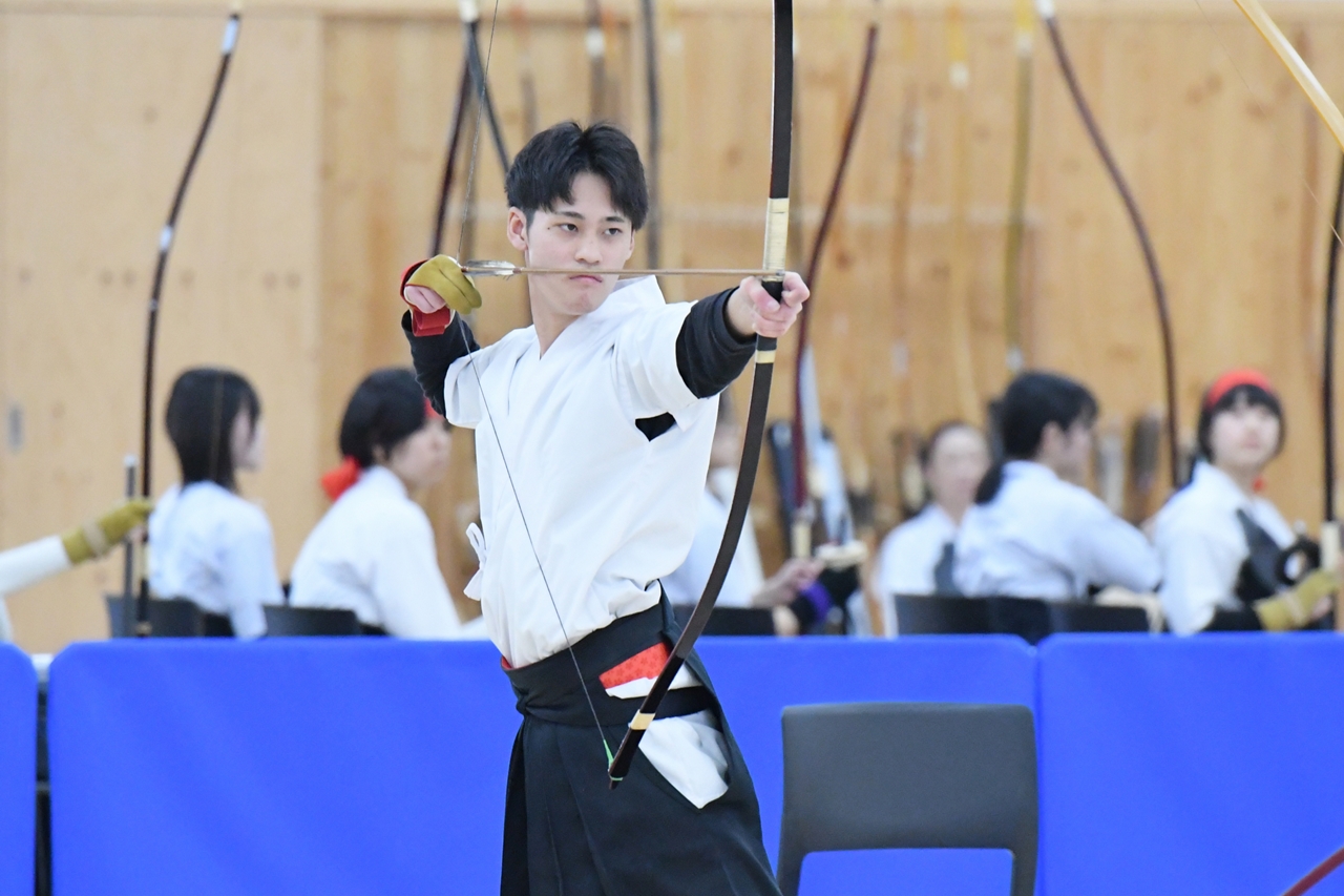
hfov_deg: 5.2
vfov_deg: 3.4
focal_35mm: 400
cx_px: 672
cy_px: 448
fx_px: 14930
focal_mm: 200
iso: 6400
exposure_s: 1/500
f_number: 4
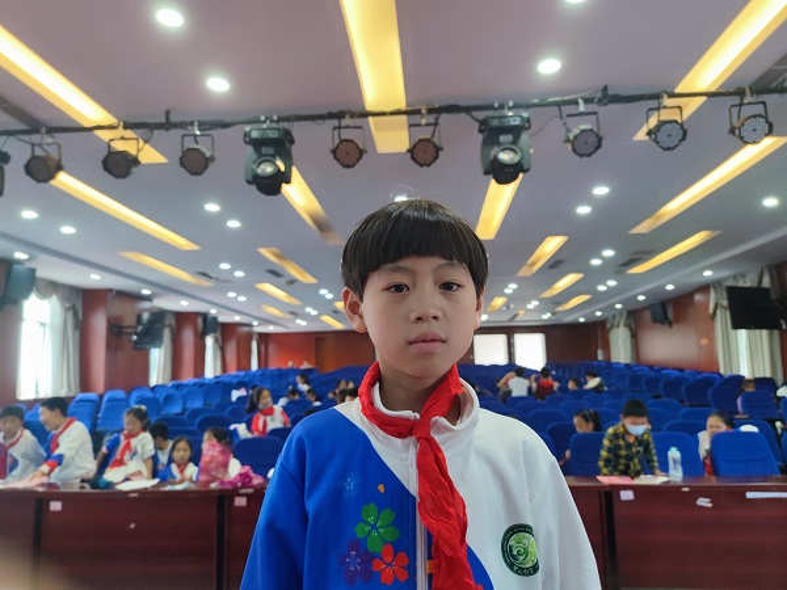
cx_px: 394
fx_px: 546
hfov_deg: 71.6
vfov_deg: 56.8
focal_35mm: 24
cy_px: 295
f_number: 1.69
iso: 101
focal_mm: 6.72
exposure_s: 1/50
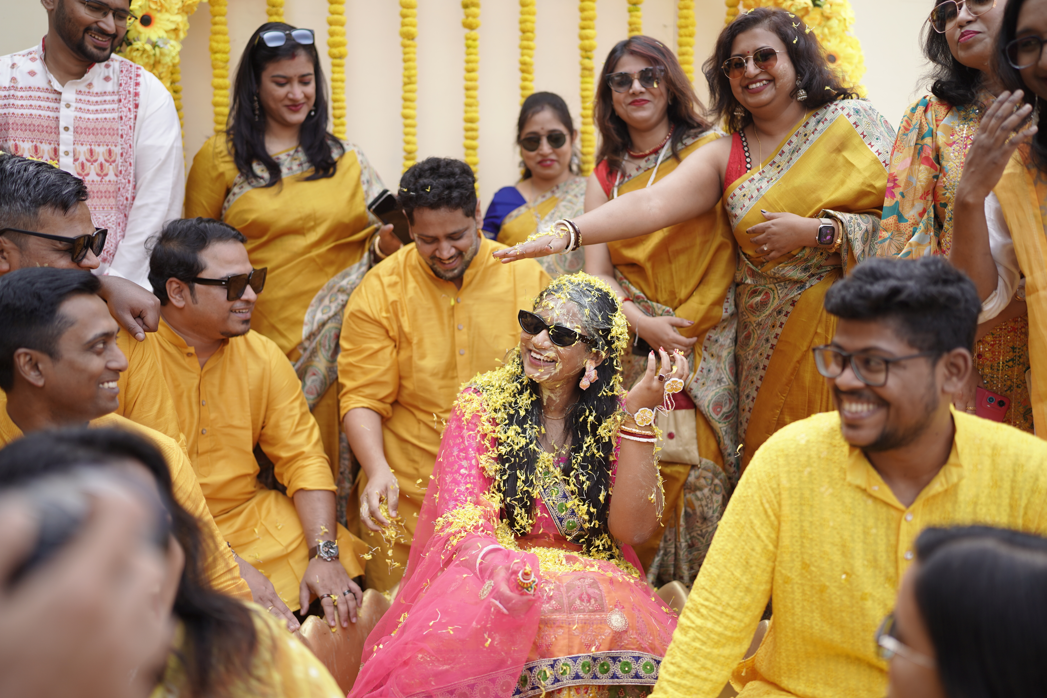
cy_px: 349
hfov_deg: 53.1
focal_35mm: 36
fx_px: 1047
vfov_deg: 36.9
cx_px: 530
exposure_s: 1/1250
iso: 125
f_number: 1.4
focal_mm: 35
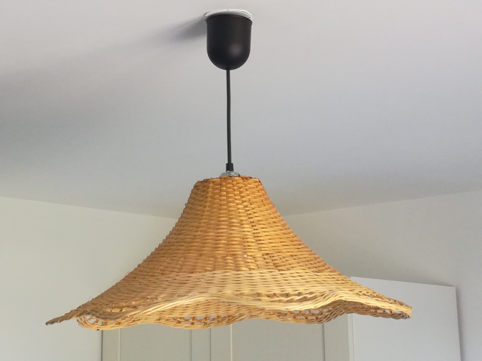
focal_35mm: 61
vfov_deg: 24.0
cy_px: 180
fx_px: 849
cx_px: 241
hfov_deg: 31.7
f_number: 2
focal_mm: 3.79
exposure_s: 1/33.3
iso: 125
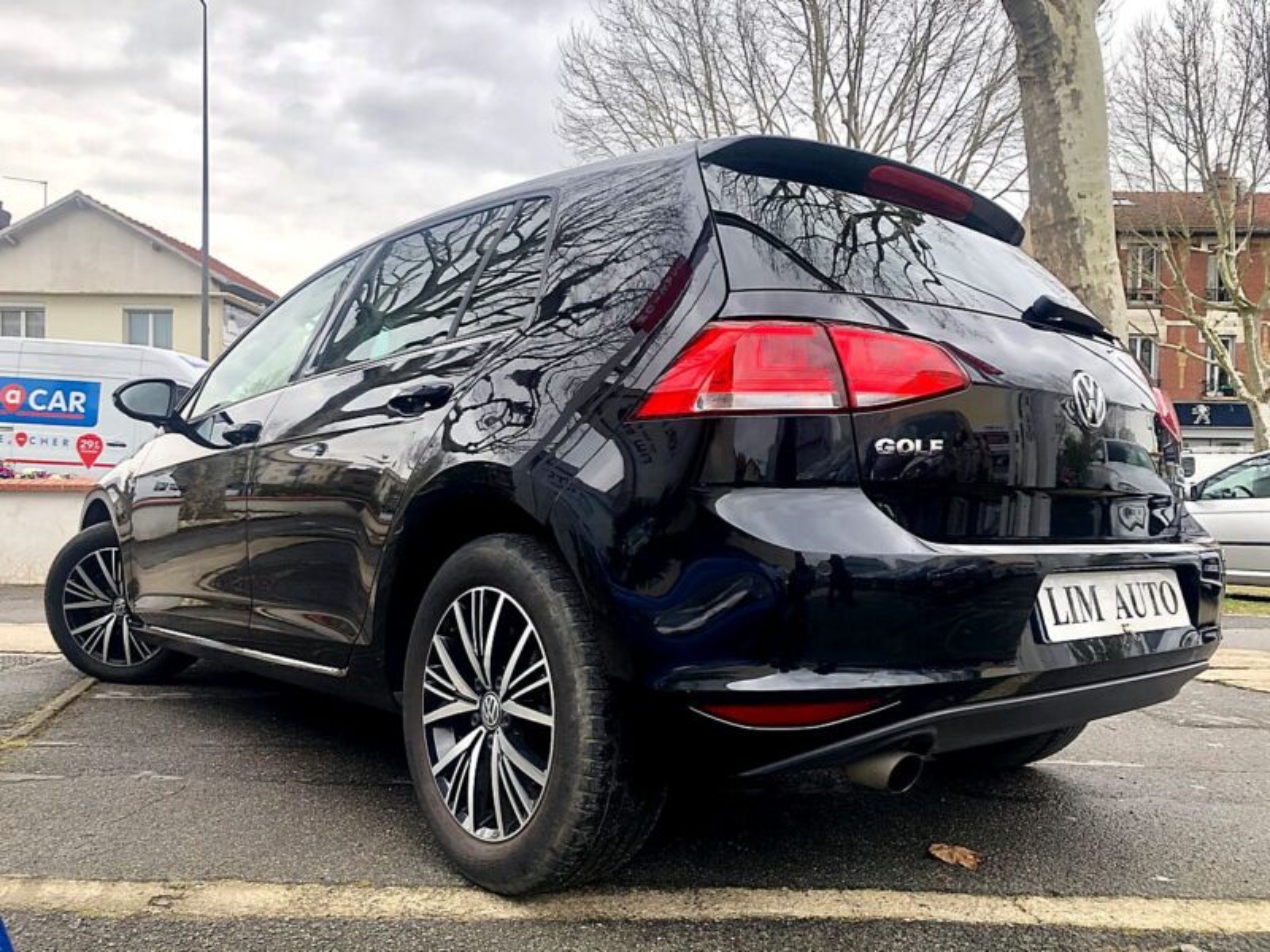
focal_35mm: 28
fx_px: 1027
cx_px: 635
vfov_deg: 49.7
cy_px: 476
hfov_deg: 63.4
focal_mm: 3.99
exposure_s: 1/138
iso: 20
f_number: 1.8
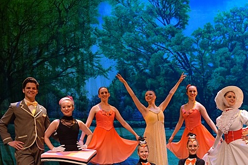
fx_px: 317
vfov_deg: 28.9
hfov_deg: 42.3
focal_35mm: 46
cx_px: 159
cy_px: 120
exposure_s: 1/60
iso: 720
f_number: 4
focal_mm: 20
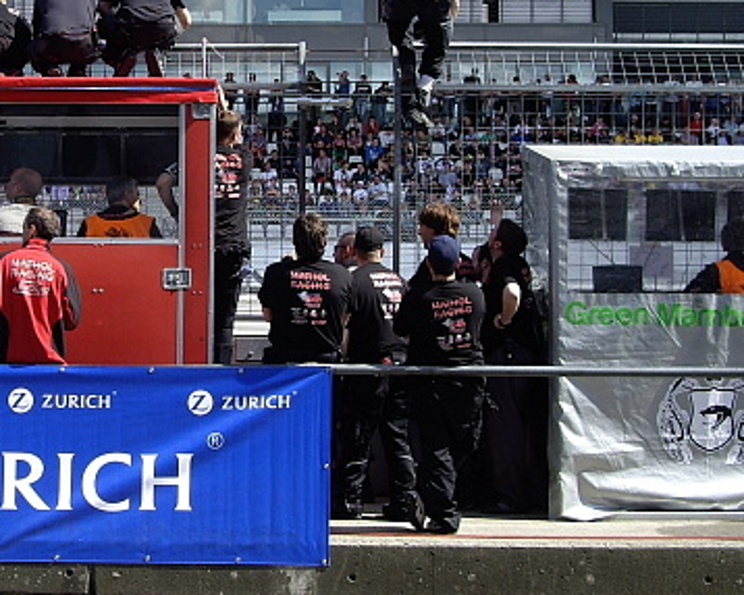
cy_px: 233
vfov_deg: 18.5
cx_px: 123
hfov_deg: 22.6
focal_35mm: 83
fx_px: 1827
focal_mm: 7.9
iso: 50
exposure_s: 1/160
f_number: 5.6
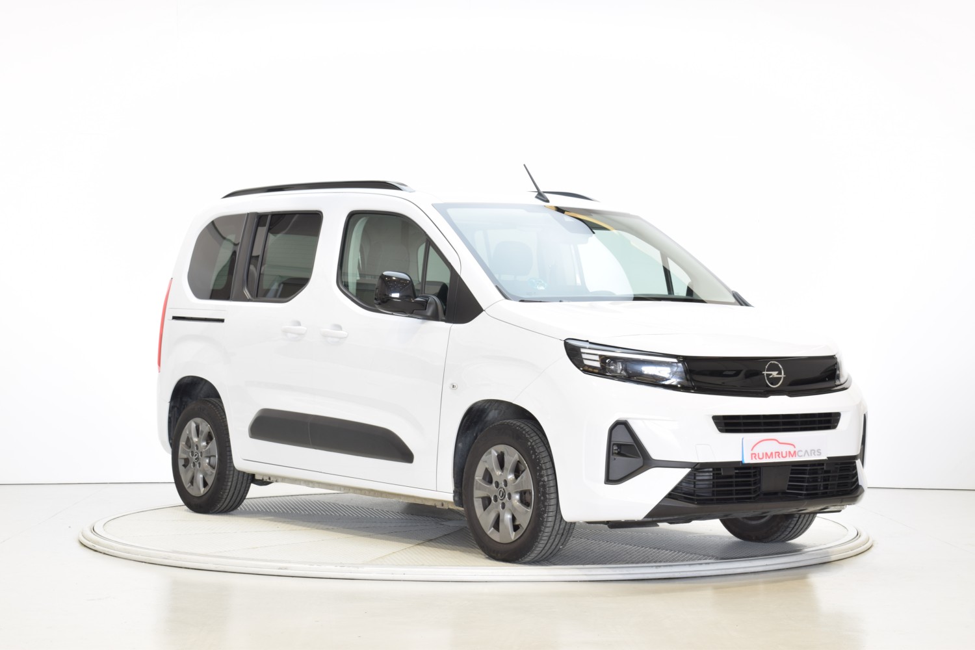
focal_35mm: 72
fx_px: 1950
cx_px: 488
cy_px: 325
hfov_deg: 28.1
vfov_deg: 18.9
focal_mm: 48
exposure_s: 1/3
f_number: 10
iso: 100
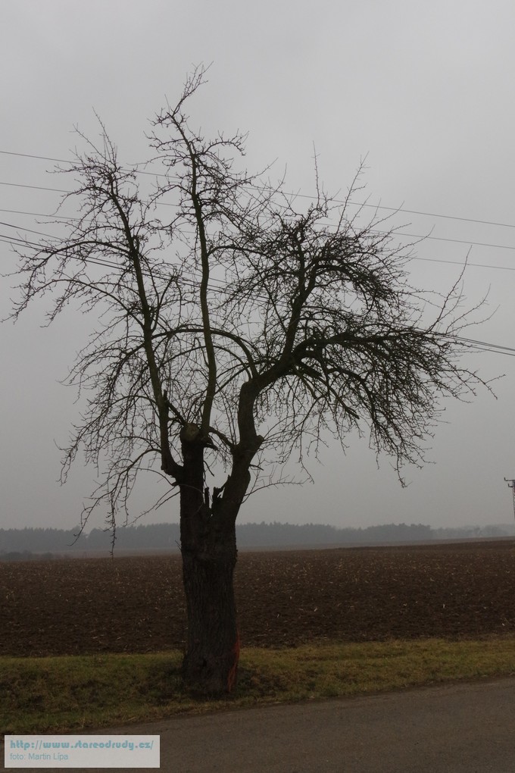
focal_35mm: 36
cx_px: 258
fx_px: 772
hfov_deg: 36.9
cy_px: 386
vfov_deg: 53.1
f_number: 16
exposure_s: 1/250
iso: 1600
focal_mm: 24
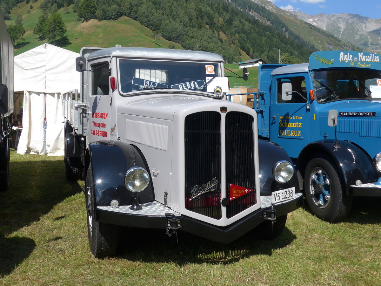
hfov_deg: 47.9
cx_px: 190
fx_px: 429
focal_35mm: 39
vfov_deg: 36.8
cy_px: 143
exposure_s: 1/1600
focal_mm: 8
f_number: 2.8
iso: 80
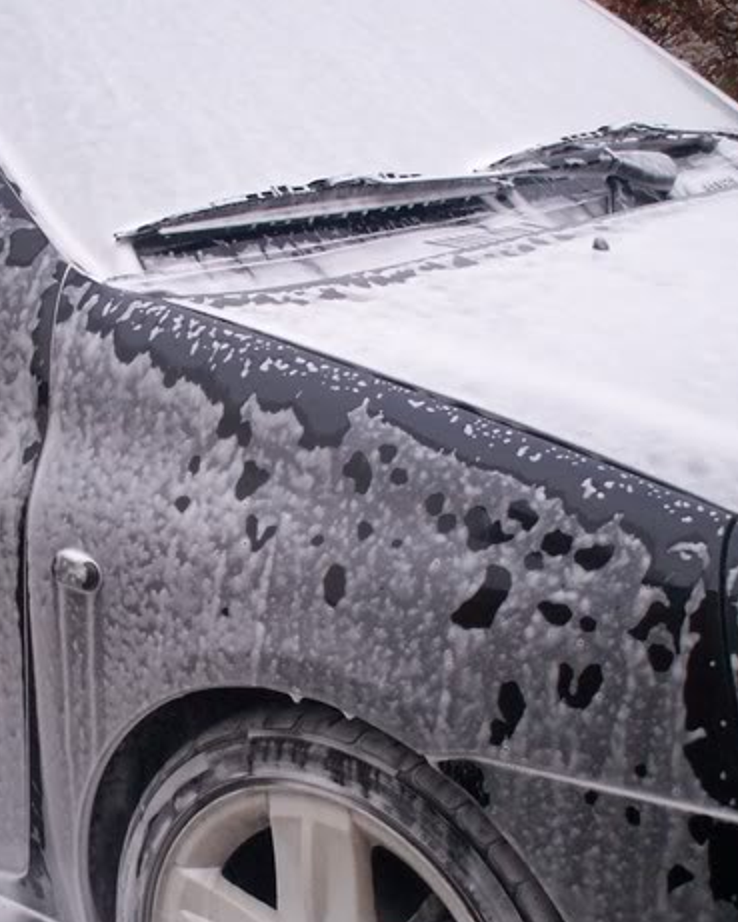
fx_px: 2129
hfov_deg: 19.4
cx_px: 128
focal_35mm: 78
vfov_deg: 24.4
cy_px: 558
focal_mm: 6
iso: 100
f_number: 4.5
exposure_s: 1/172
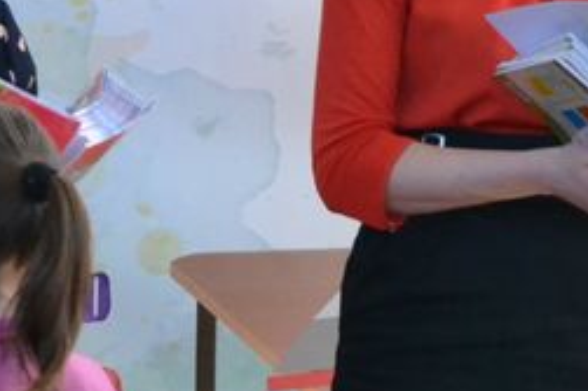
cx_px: -267
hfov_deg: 3.6
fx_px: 9219
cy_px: 417
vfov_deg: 2.4
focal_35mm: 565
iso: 3200
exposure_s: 1/160
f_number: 5.6
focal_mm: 105
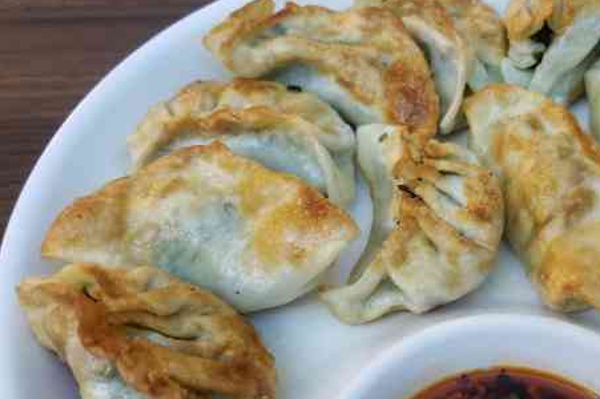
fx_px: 699
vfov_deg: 31.7
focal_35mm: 42
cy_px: 249
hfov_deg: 44.6
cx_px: 464
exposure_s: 1/33
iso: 250
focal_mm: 4.25
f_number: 1.7
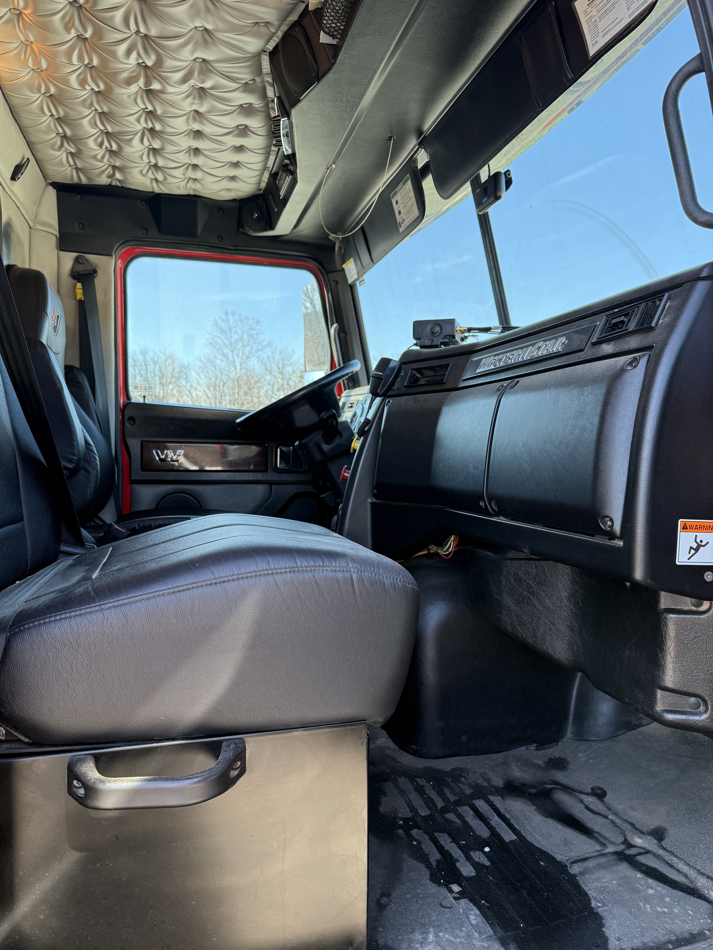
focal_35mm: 24
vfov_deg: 71.6
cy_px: 475
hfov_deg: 56.8
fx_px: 659
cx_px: 356
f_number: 1.78
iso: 100
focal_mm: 6.76
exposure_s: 1/261
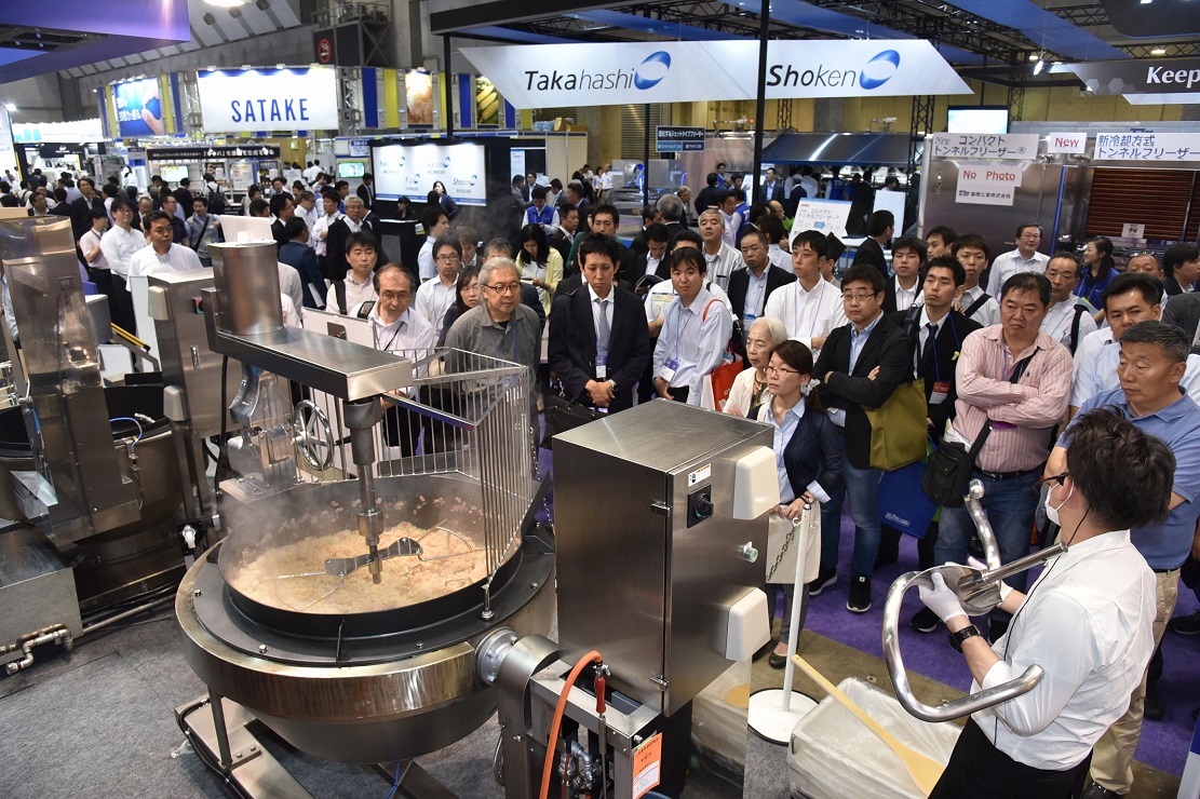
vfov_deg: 53.1
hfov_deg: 73.8
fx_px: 800
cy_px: 400
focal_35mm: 24
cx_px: 600
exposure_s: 1/125
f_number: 5.6
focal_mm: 24
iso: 2000
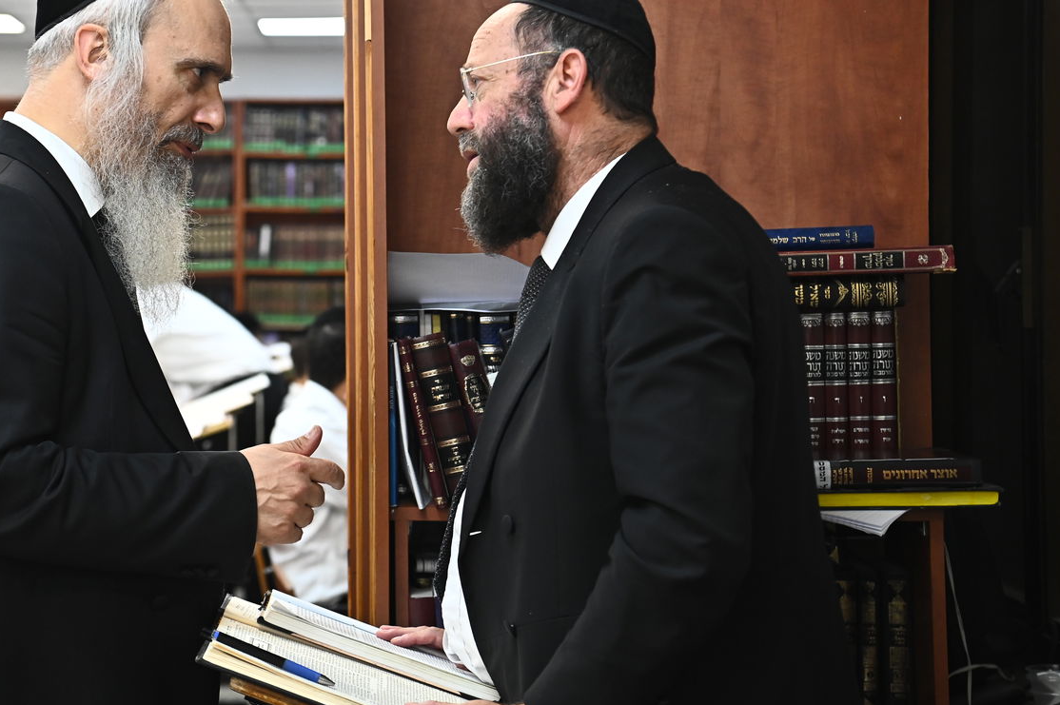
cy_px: 268
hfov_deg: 23.1
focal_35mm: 88
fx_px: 2589
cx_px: 398
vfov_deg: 15.5
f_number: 4.5
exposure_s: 1/200
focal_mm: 70
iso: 2000
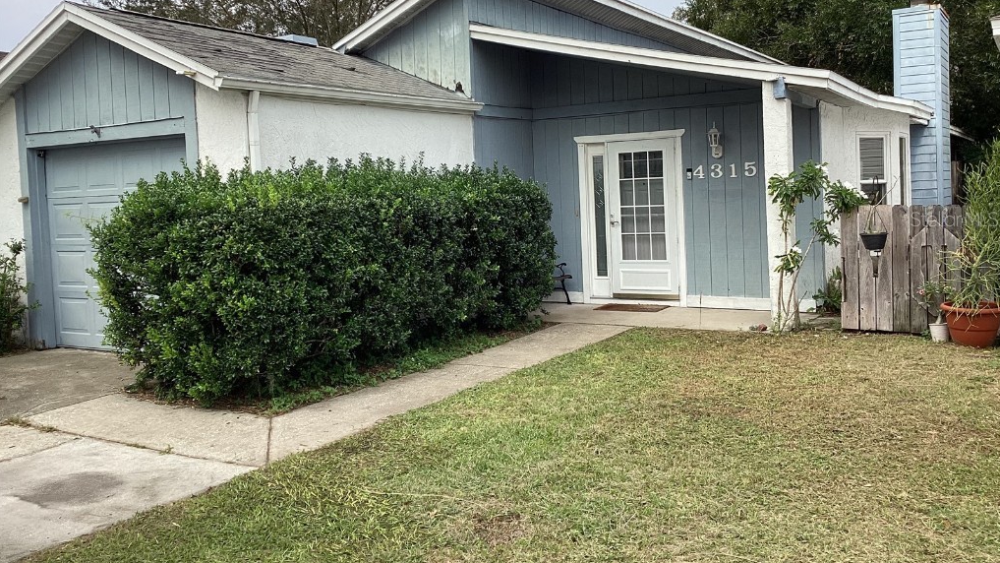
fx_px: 902
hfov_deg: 58.0
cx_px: 500
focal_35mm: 34
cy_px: 219
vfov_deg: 34.5
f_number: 2.4
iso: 25
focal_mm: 3.3
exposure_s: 1/440
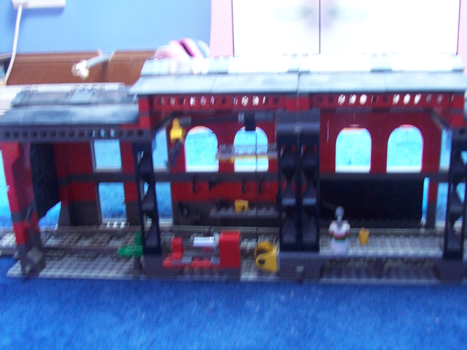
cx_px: 243
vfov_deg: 34.3
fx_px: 567
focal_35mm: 42
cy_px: 203
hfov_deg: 44.8
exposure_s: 1/8
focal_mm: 6
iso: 140
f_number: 2.8
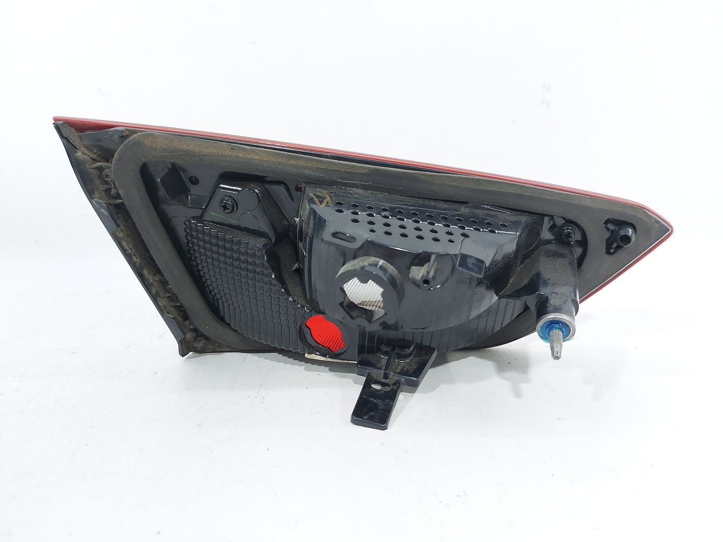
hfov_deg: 71.6
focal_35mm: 24
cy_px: 271
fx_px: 501
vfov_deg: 56.8
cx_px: 362
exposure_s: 1/50
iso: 100
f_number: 1.8
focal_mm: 5.23
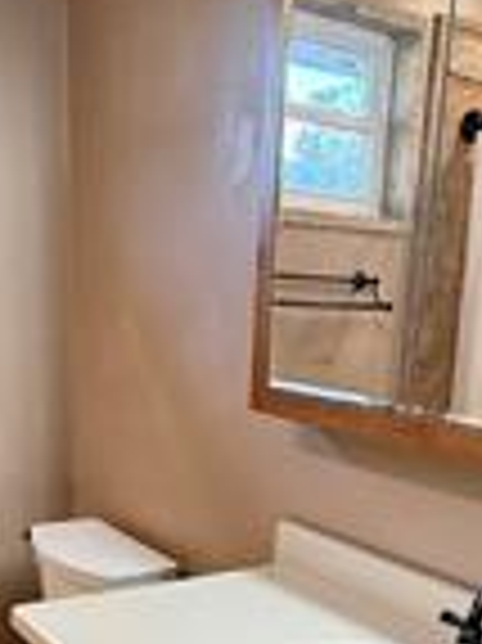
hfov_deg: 30.8
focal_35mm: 47
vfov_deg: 37.8
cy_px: 581
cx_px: 266
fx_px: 874
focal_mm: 2.22
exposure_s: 1/60
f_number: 2.2
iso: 200
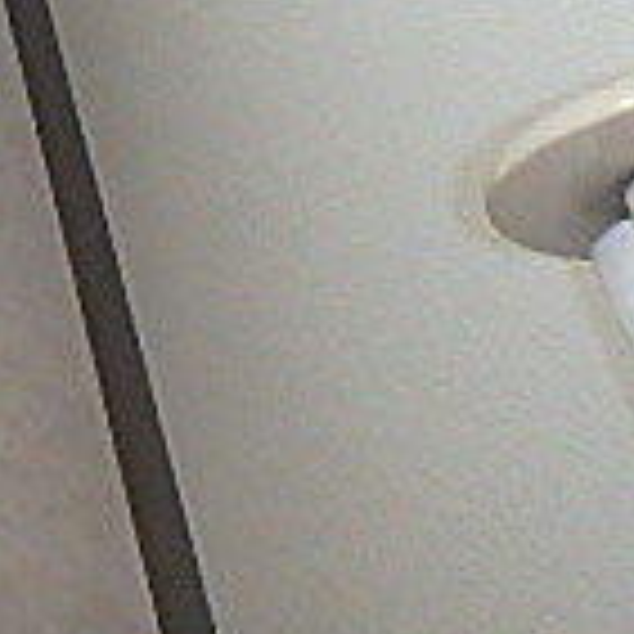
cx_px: -585
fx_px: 1741
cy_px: -400
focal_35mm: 84
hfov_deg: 16.4
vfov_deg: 17.8
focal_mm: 3.7
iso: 400
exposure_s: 1/30
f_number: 3.5
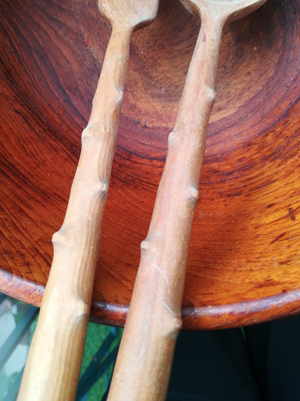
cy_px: 174
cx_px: 136
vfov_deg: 56.6
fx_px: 370
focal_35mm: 32
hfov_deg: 44.1
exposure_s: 1/30
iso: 125
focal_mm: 3.83
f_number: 2.2
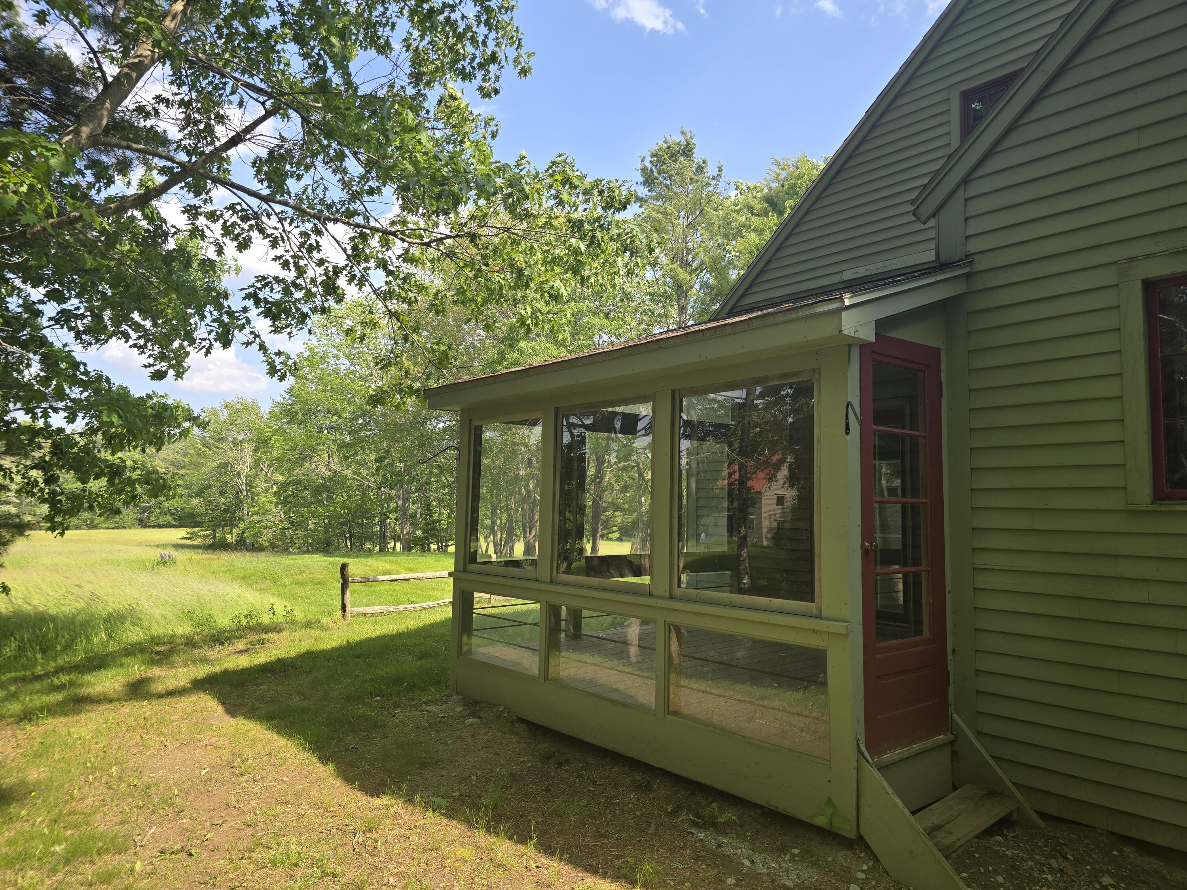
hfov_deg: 73.9
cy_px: 445
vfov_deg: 58.9
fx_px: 789
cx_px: 594
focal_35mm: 23
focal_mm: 6.3
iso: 12
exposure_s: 1/277
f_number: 1.7
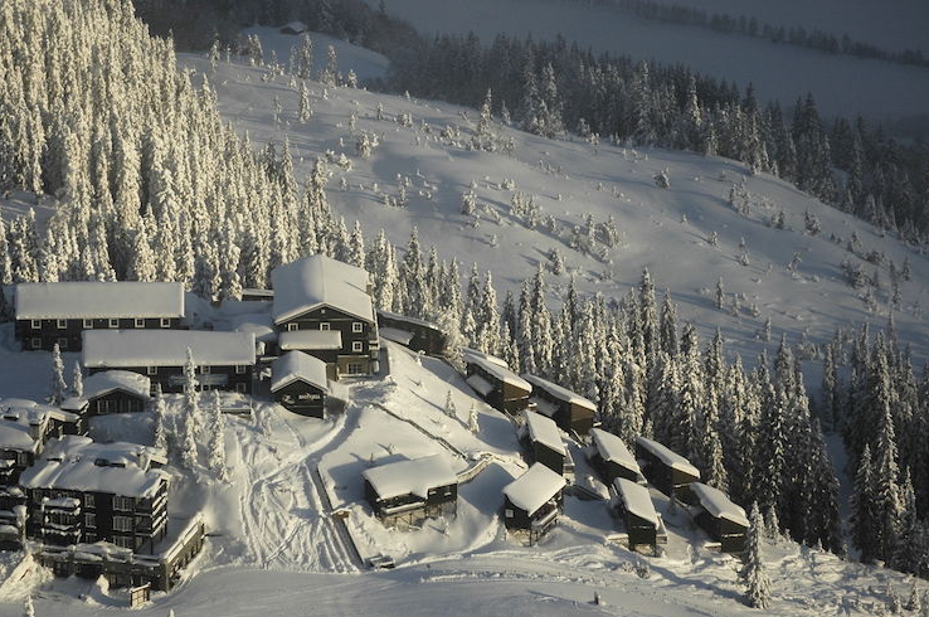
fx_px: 4450
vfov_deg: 7.9
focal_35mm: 173
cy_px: 327
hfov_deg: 11.9
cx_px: 374
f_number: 5
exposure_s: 1/800
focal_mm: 85
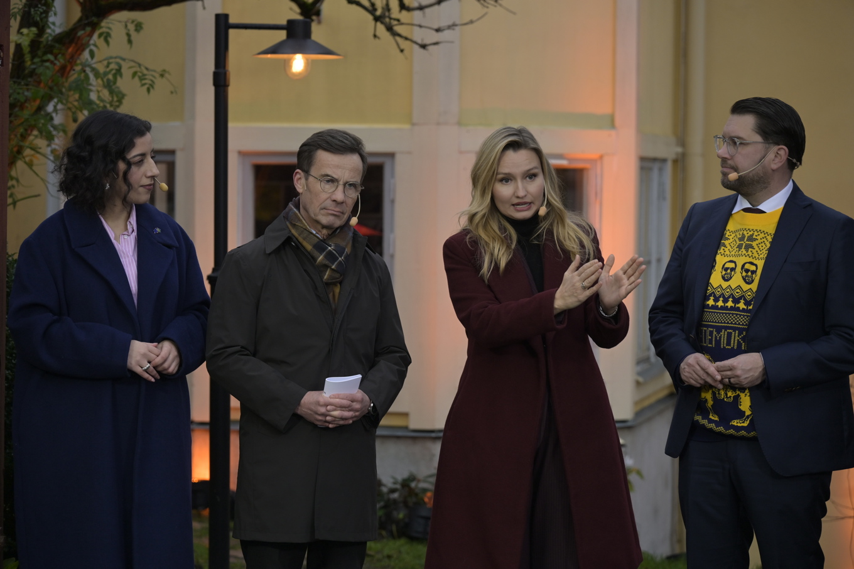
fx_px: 2609
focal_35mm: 110
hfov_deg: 18.6
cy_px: 284
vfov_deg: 12.4
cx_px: 427
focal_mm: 110
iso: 560
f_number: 4
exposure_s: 1/320
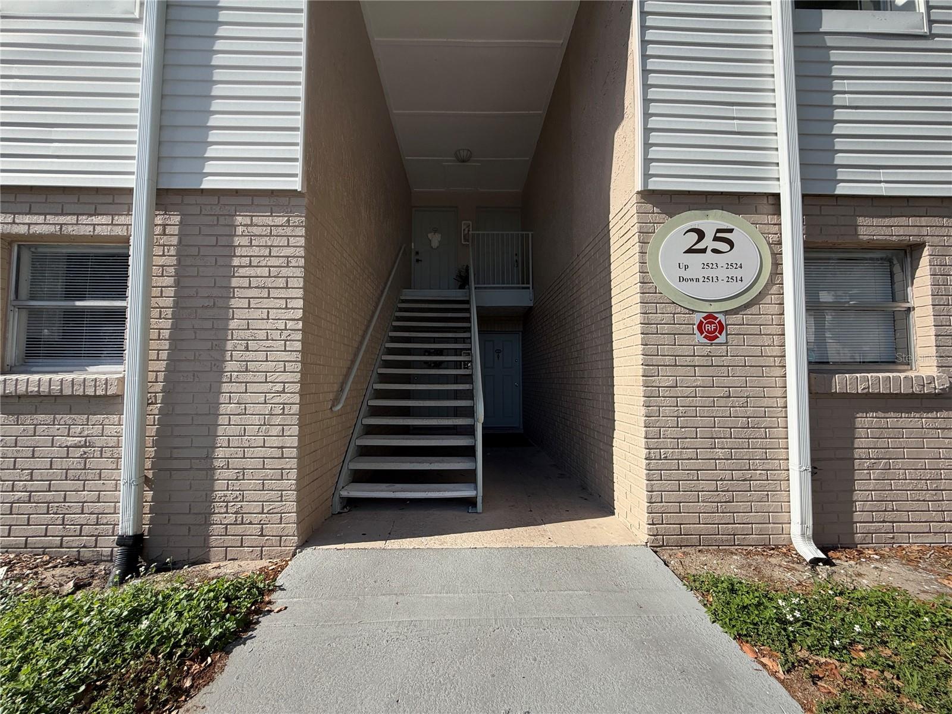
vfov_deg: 85.7
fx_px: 385
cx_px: 476
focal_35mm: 14
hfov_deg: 102.1
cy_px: 357
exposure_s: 1/809
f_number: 2.2
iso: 32
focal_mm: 2.22
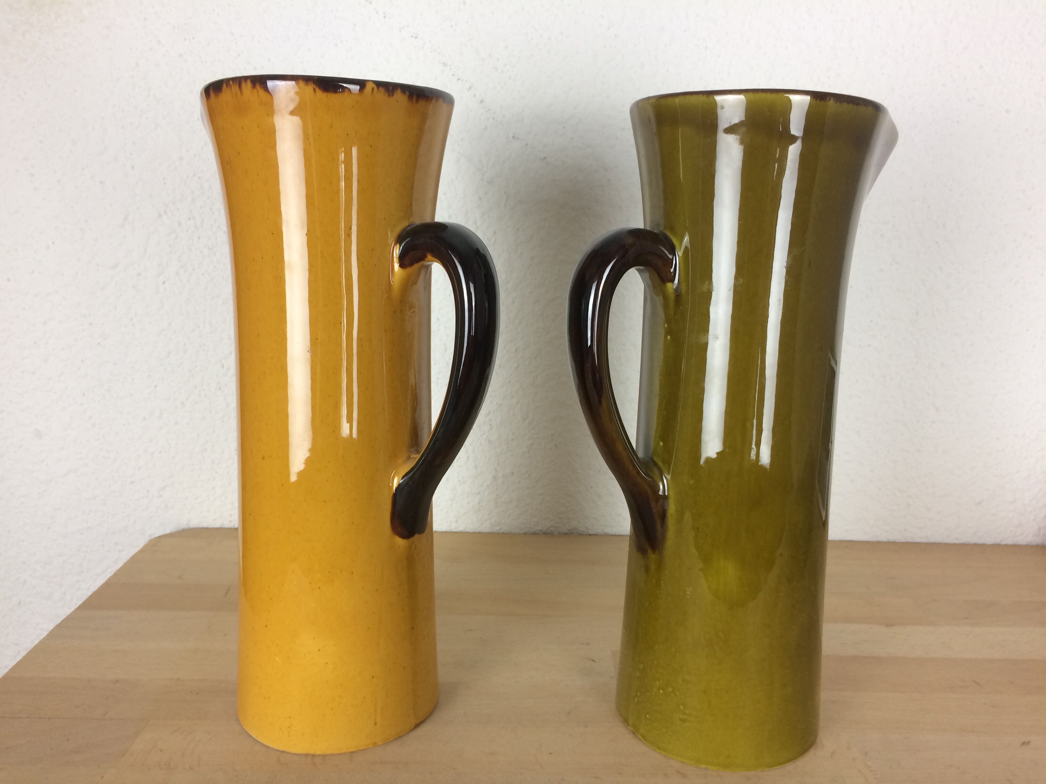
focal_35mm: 29
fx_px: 876
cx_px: 523
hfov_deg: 61.7
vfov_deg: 48.2
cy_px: 392
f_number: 2.2
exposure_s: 1/33
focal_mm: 4.15
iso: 40
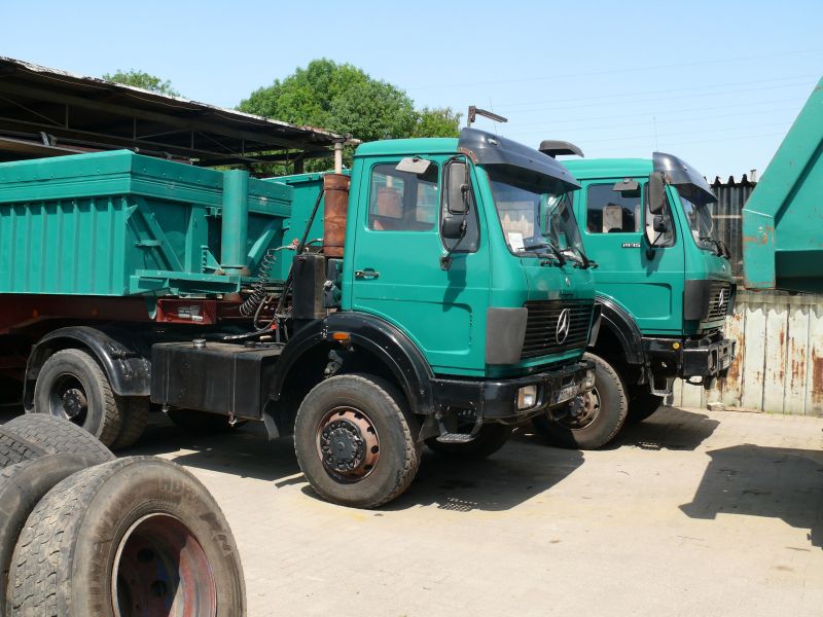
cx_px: 412
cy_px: 308
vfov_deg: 40.7
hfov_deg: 52.6
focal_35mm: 35
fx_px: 832
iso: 100
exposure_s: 1/250
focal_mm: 7.4
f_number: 5.6
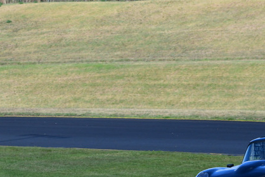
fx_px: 4227
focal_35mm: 574
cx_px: 180
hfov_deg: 3.6
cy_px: 135
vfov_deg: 2.4
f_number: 11
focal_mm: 200
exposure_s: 1/640
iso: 500
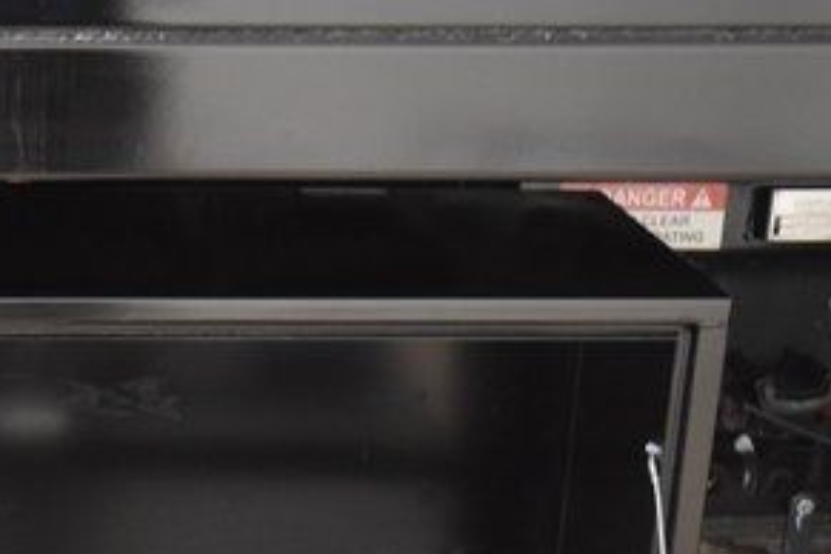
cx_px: 57
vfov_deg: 15.0
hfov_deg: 22.2
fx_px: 2057
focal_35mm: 89
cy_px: 607
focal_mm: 27
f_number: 3.8
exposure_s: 1/30
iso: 3200
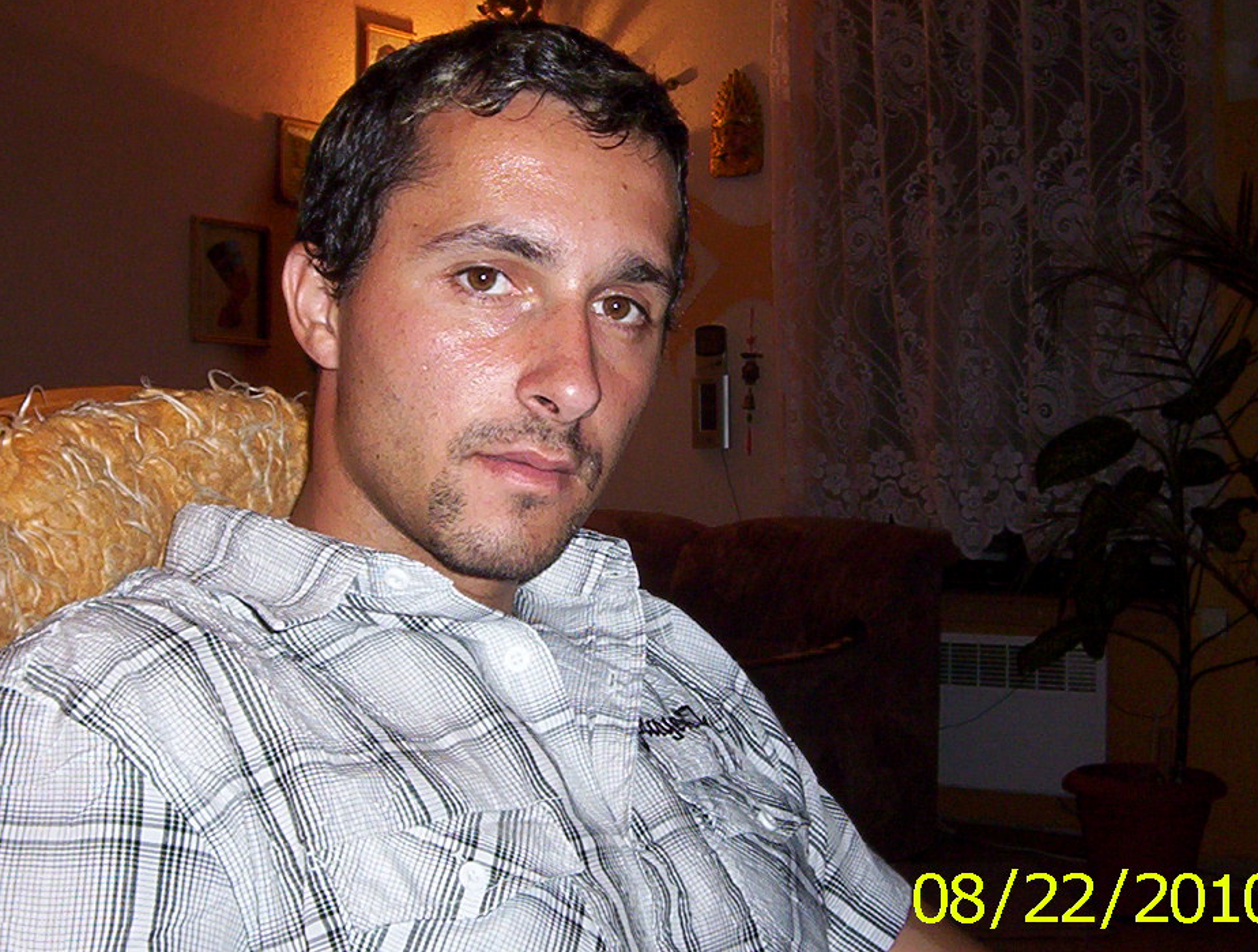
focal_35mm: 50
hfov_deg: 38.0
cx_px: 554
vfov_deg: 29.3
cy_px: 451
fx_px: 1823
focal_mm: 5.26
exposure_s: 1/60
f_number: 3.84
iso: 140
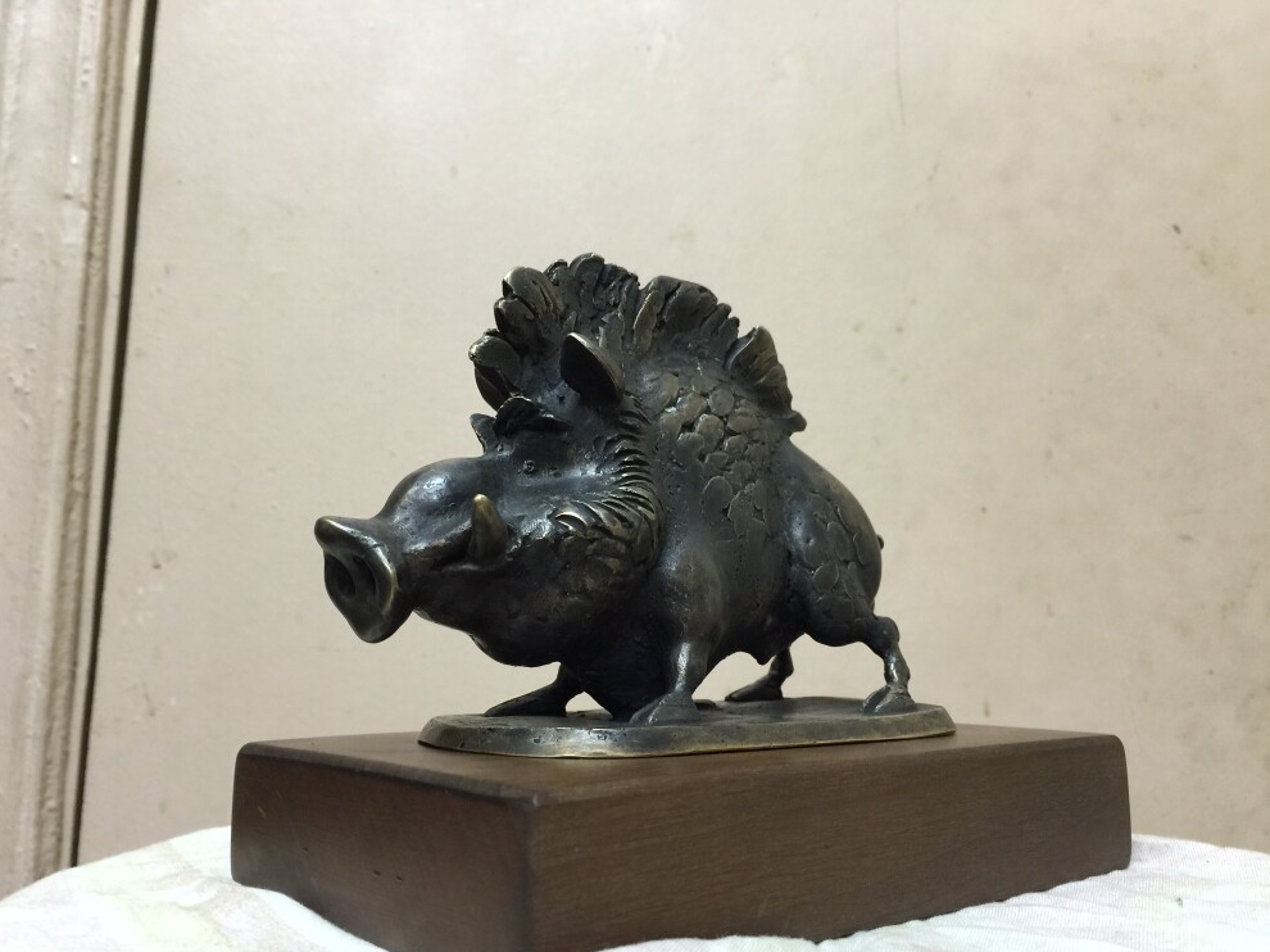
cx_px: 627
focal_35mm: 30
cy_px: 490
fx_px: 1100
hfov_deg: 60.0
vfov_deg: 46.8
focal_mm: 4.15
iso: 80
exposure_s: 1/17
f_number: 2.2
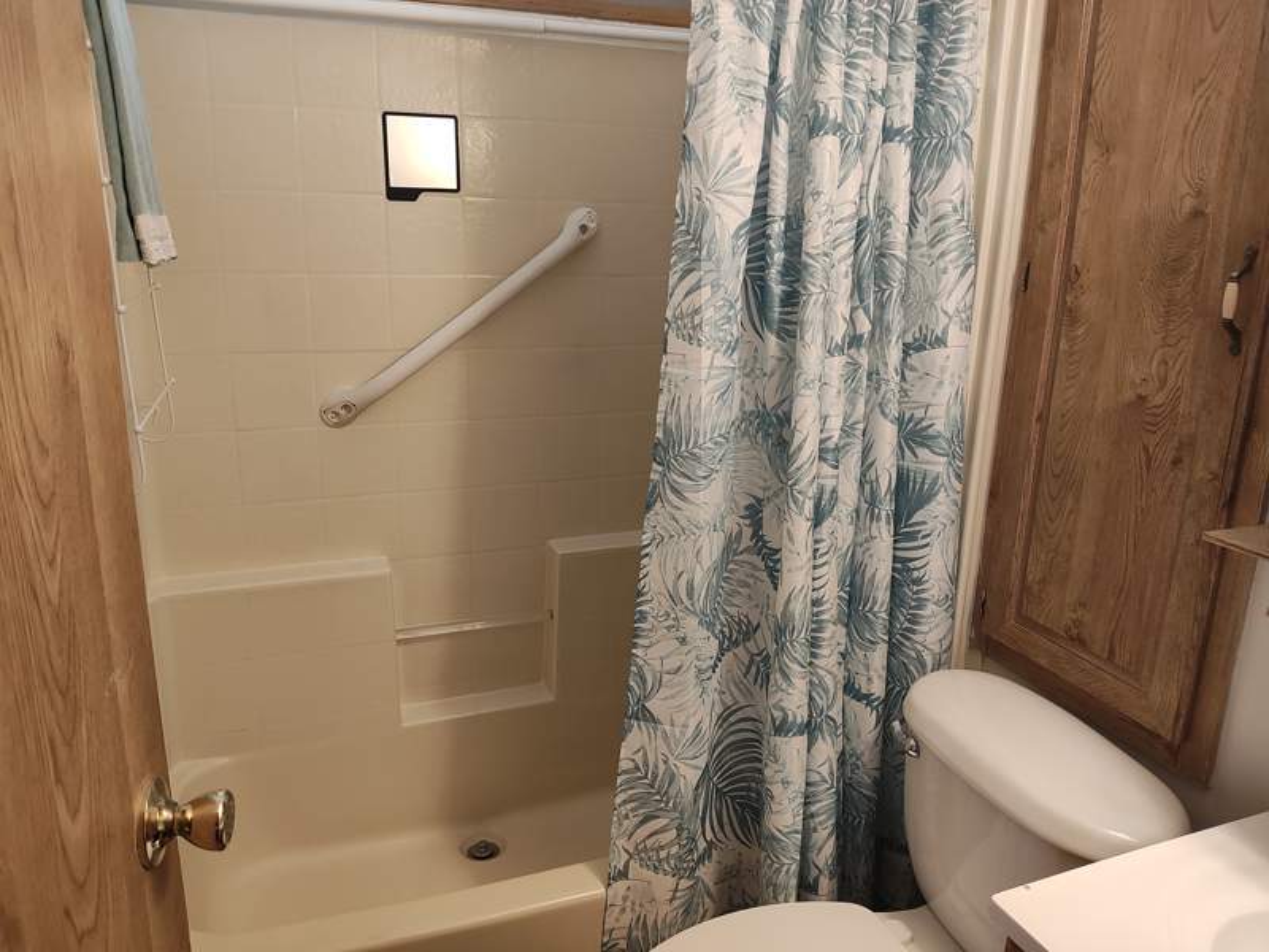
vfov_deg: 54.9
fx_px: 916
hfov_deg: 69.4
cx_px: 634
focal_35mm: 25
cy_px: 476
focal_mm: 4.15
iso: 255
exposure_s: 1/40
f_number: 1.5
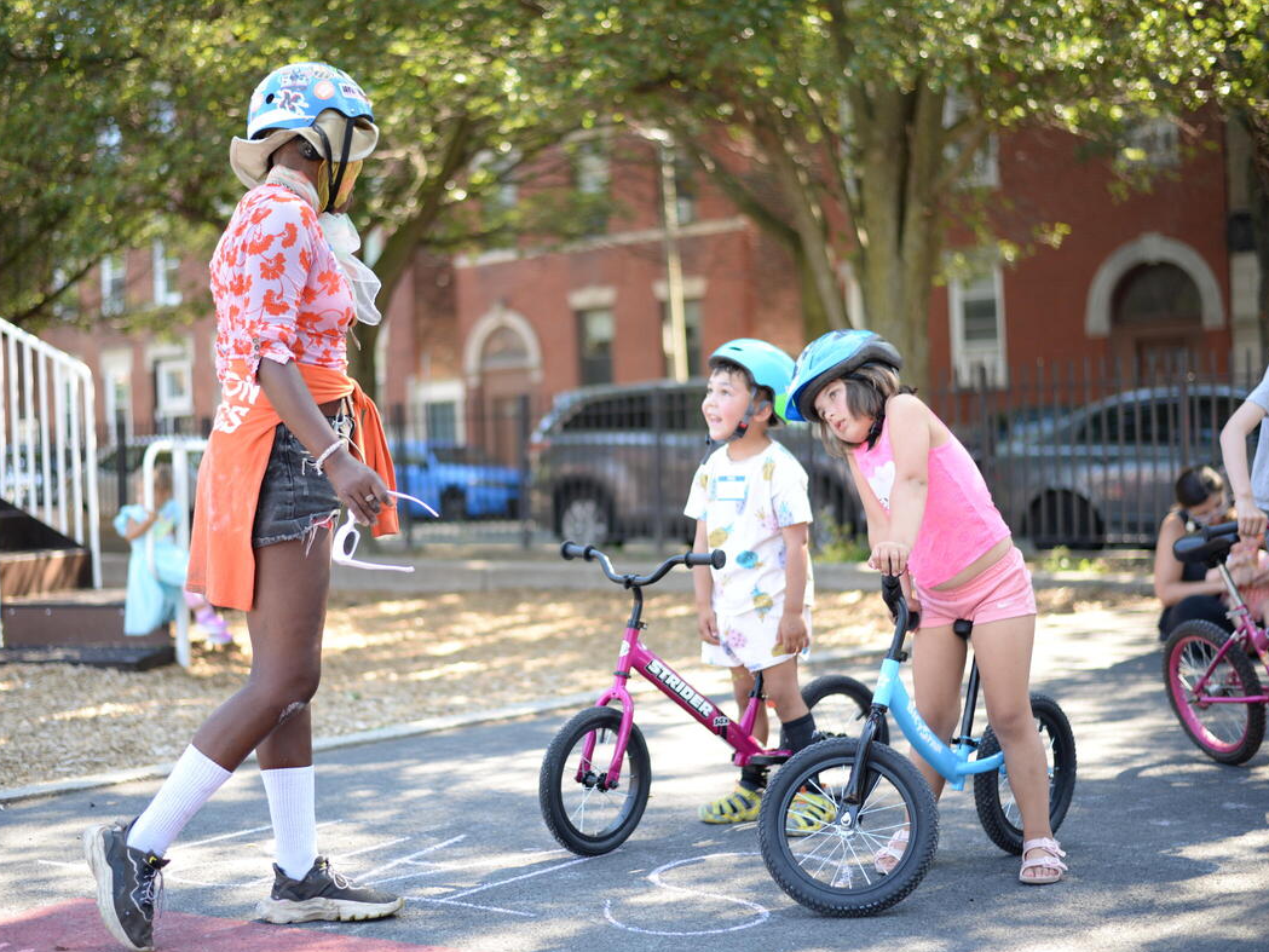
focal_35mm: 55
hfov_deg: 34.9
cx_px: 579
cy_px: 474
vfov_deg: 26.6
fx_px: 2016
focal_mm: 50
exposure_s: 1/200
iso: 100
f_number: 1.8
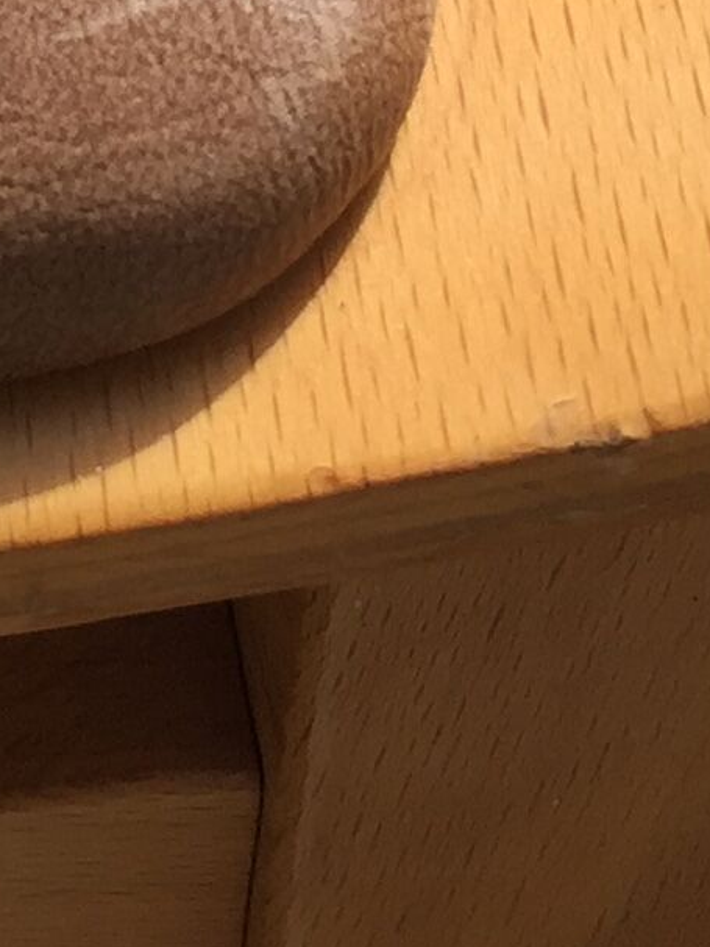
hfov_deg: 9.1
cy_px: -743
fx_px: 4268
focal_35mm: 156
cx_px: -612
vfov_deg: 11.7
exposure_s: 1/2198
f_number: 2.2
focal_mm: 4.15
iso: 32
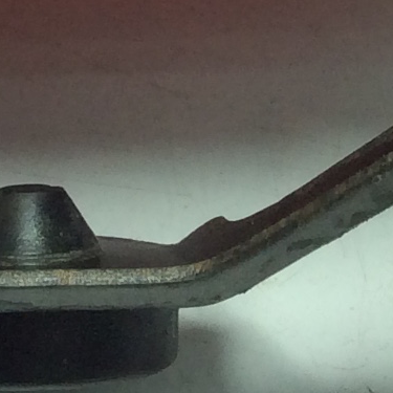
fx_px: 2505
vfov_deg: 8.4
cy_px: -479
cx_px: 10
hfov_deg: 8.9
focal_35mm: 195
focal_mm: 3.3
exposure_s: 1/278
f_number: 2.4
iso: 32
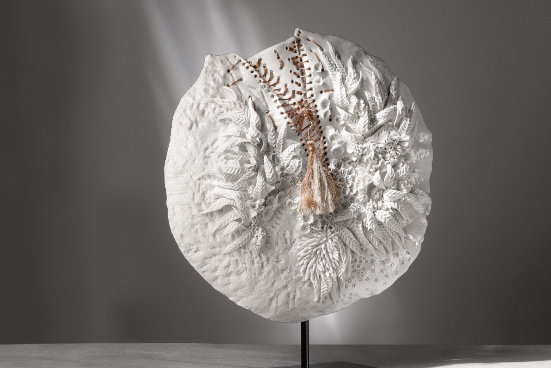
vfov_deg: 11.8
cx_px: 289
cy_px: 193
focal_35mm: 116
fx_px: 1776
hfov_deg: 17.6
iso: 100
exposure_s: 1/3
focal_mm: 105
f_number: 20
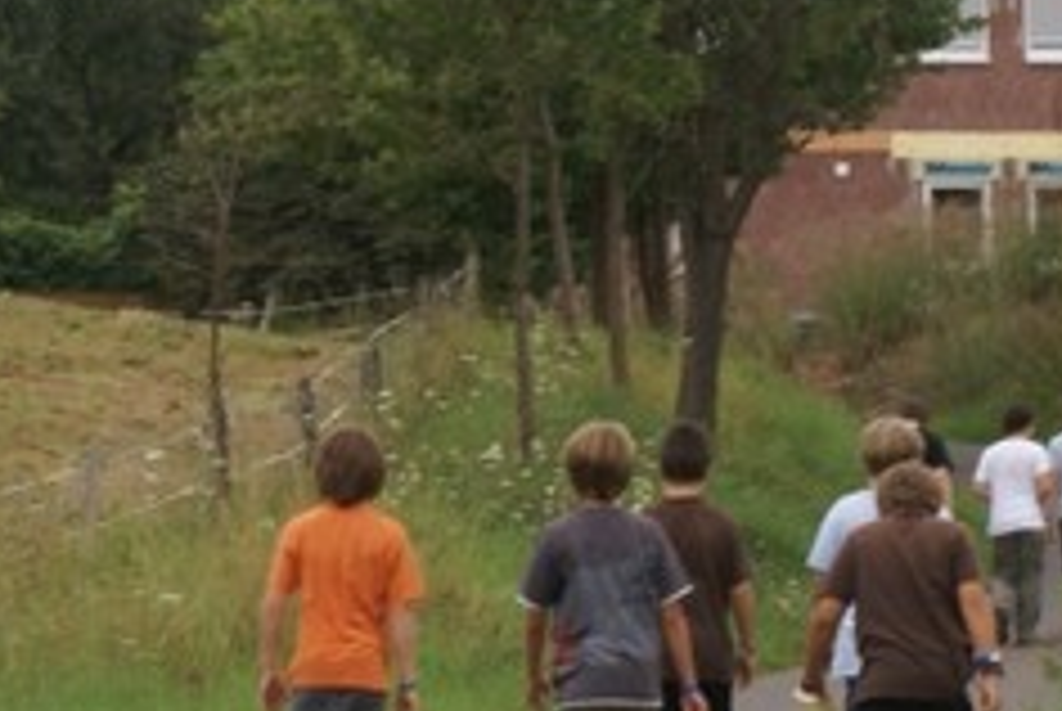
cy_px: 502
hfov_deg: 9.0
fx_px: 6755
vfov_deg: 6.0
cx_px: 590
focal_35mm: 229
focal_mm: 45
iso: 100
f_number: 9
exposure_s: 1/80
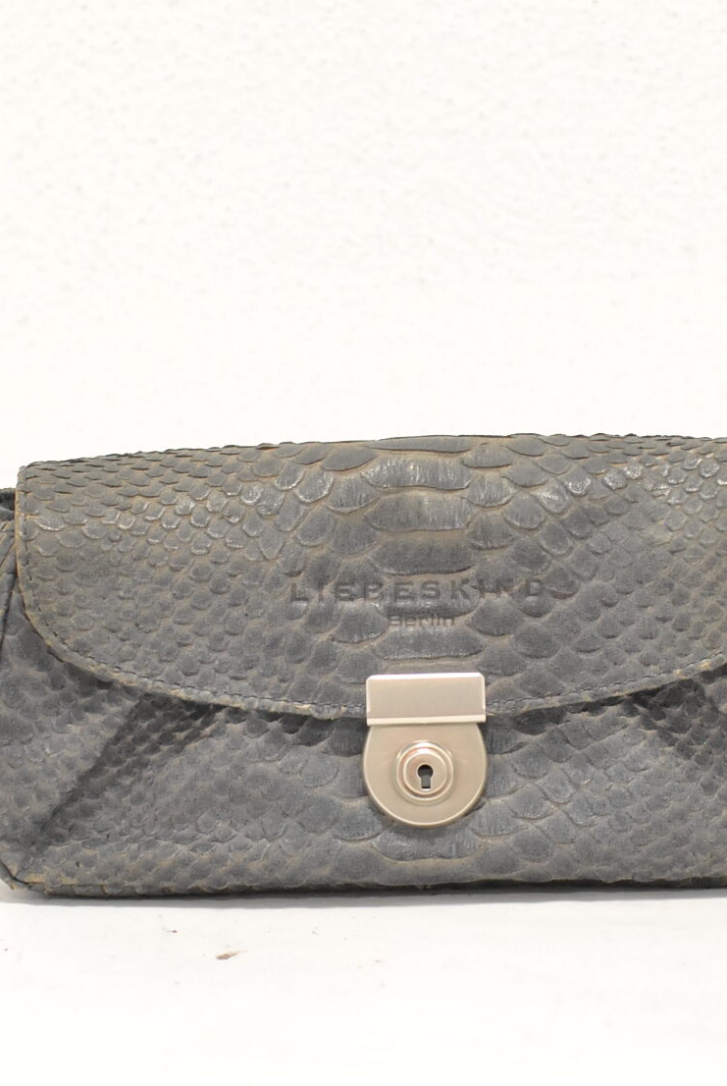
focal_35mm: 92
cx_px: 428
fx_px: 2773
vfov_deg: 22.1
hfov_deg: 14.9
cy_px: 624
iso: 800
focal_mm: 35
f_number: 4
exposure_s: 1/100
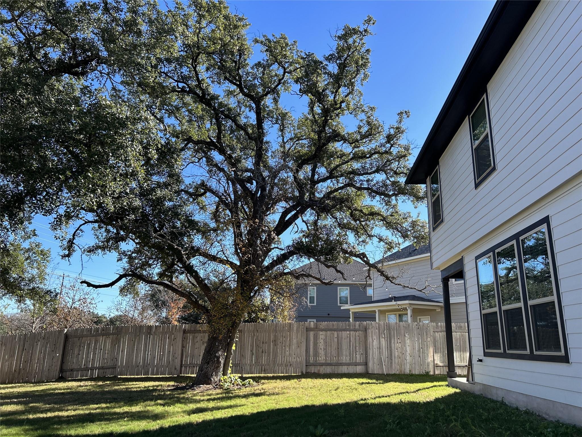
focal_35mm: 26
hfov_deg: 67.3
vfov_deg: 53.1
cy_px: 218
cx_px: 291
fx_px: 437
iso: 50
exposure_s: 1/1377
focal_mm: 5.7
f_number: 1.5
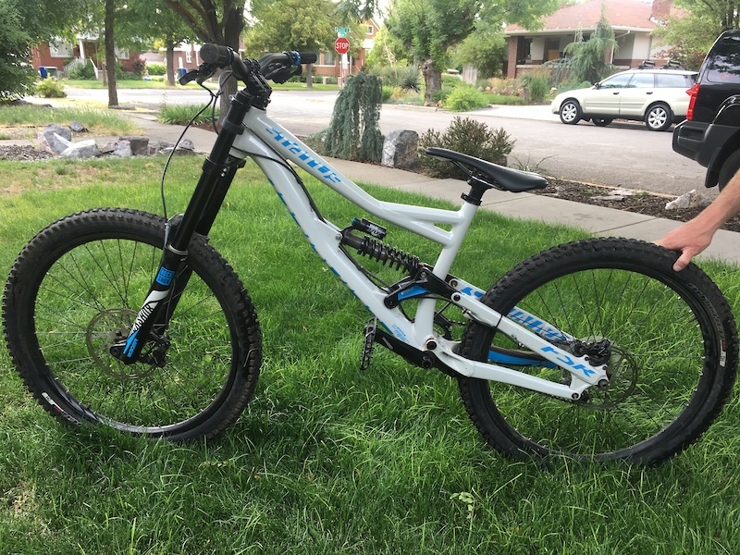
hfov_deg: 61.7
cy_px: 278
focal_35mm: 29
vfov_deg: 48.2
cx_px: 370
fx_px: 620
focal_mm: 4.15
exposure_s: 1/60
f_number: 2.2
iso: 25
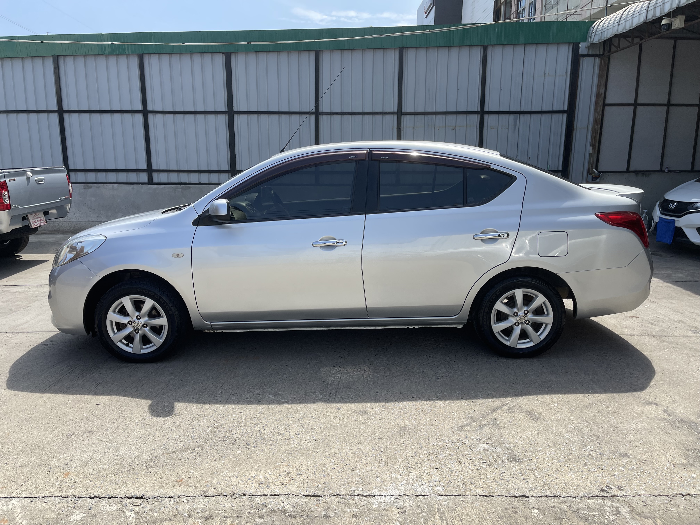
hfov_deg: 69.4
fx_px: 506
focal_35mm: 25
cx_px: 350
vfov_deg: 54.9
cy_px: 262
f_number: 1.6
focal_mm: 5.1
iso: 32
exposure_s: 1/2123
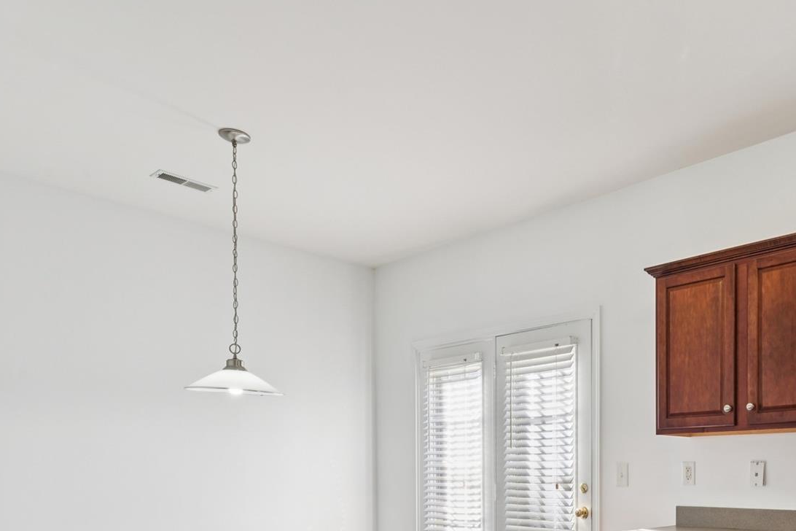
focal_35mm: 31
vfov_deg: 39.5
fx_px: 680
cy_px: 480
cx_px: 598
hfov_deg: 57.6
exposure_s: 1/3.33
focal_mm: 16.4
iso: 100
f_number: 13
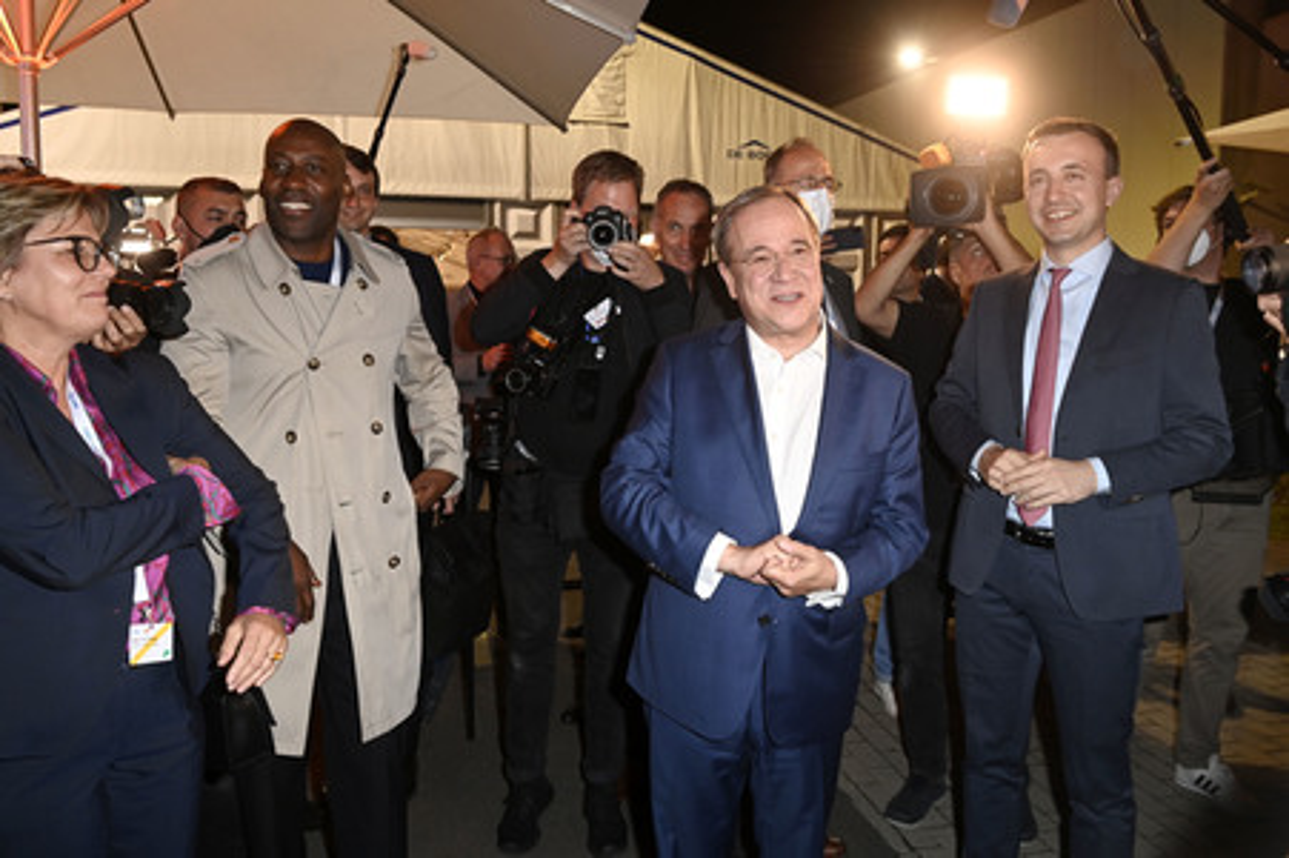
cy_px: 429
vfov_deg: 44.9
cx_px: 644
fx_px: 1038
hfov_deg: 63.7
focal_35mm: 29
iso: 2500
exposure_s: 1/60
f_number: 5.6
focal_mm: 29
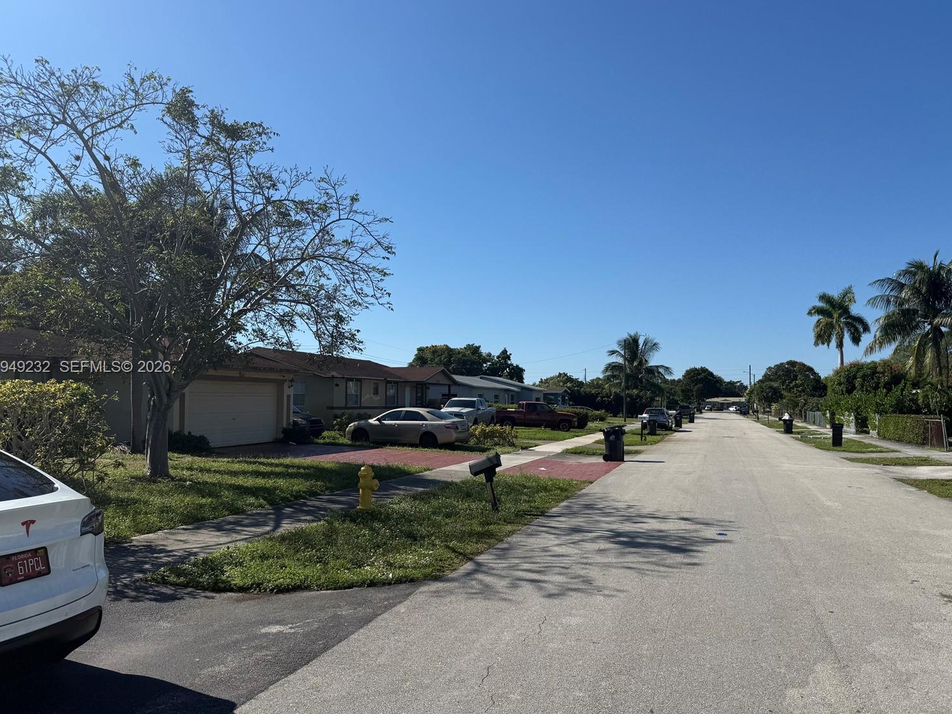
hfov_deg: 67.3
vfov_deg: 53.1
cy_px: 368
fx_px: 715
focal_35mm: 26
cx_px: 486
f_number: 1.78
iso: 80
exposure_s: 1/6711
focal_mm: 6.76
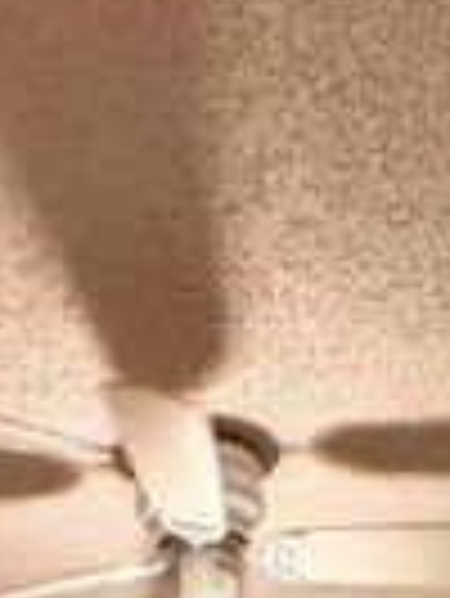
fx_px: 1211
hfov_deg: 20.9
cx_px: 324
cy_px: 1432
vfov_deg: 15.2
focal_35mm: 70
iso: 400
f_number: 2.2
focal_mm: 2.22
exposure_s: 1/60
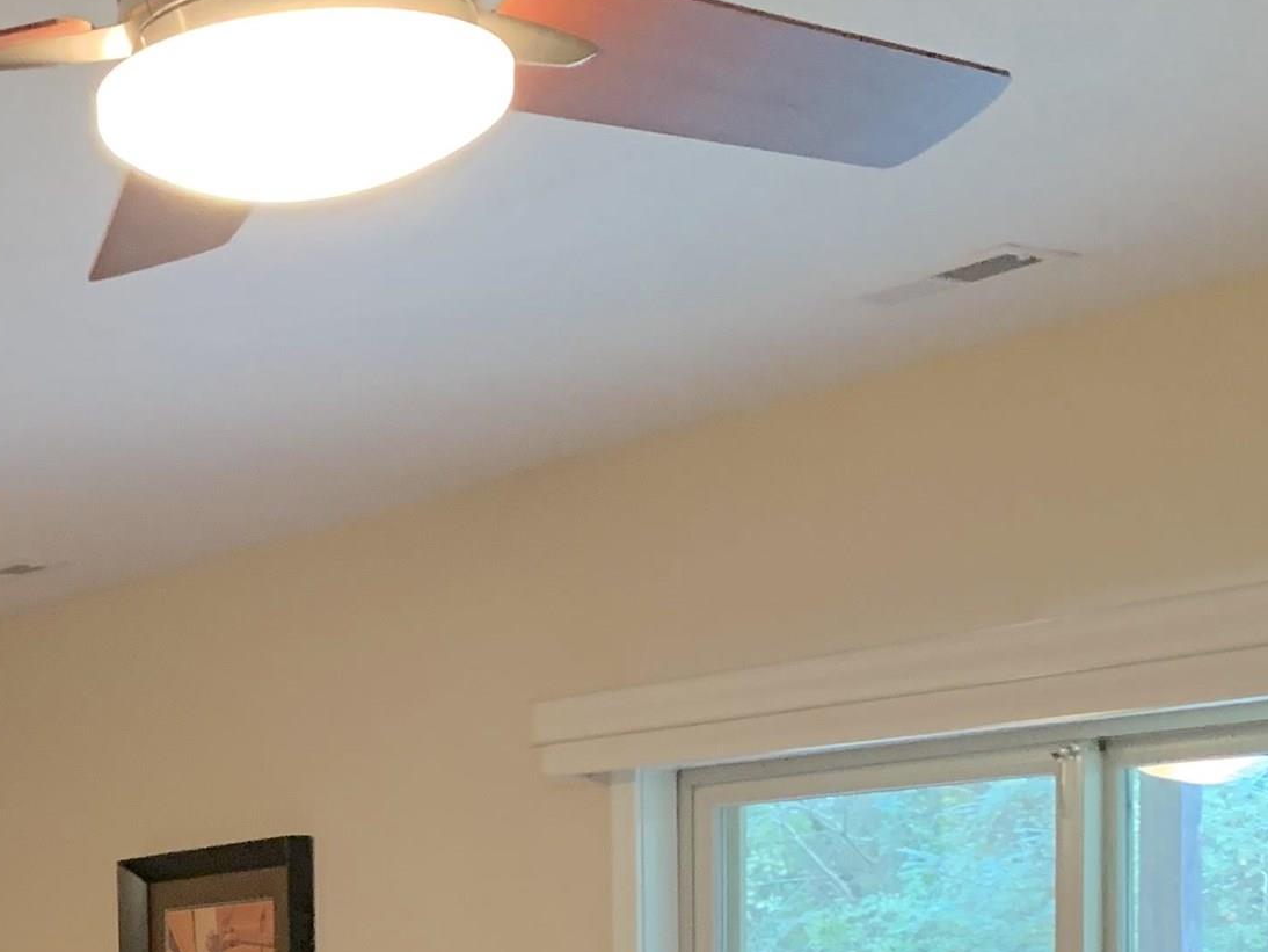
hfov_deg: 24.2
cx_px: -250
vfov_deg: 19.4
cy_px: 1041
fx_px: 2675
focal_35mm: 73
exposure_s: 1/40
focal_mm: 4.25
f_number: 1.8
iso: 250
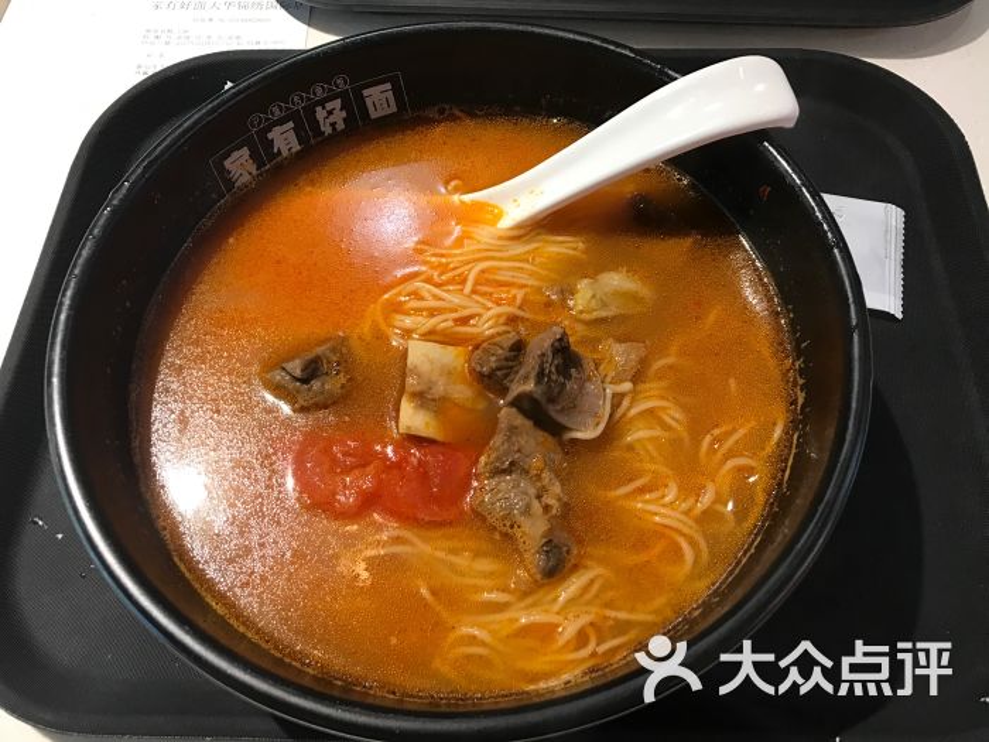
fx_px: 800
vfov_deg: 49.7
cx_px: 494
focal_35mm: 28
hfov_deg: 63.4
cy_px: 371
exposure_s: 1/33
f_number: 1.8
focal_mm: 3.99
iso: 40
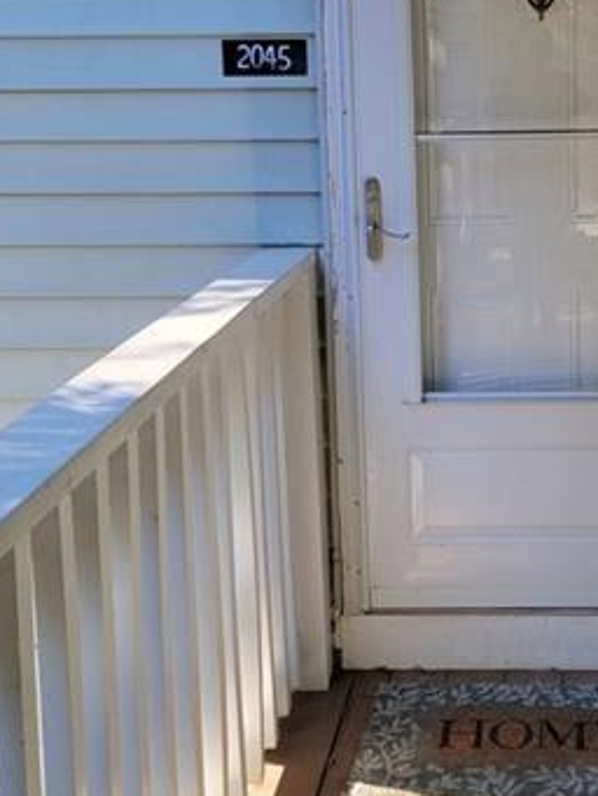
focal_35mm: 54
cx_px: 495
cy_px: 208
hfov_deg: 26.4
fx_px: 1243
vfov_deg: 34.8
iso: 64
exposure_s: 1/120
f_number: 1.8
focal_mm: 6.7
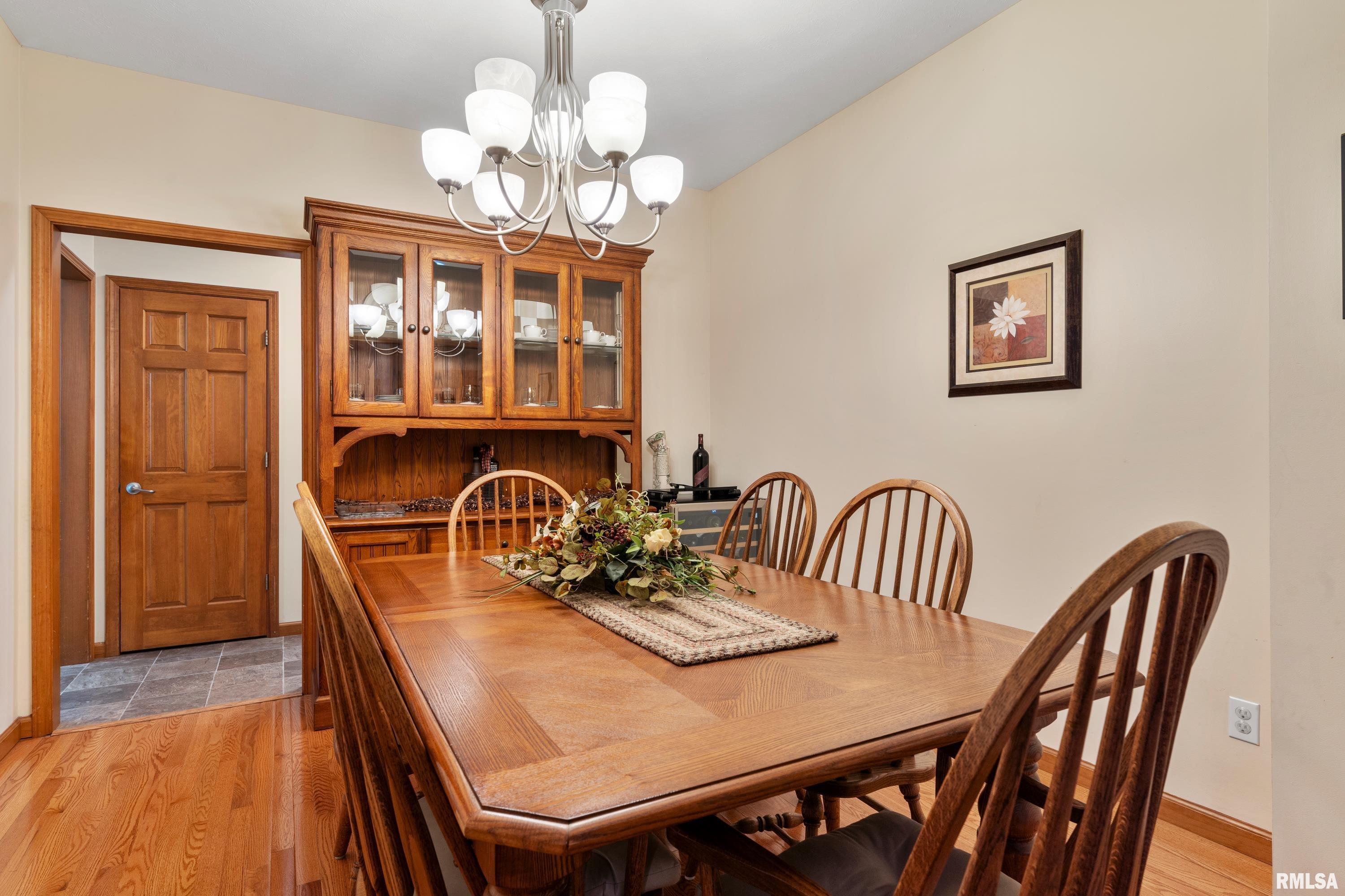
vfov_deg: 67.4
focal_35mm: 18
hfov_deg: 90.0
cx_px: 672
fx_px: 672
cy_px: 448
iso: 200
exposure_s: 1/2
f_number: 9
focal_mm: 18
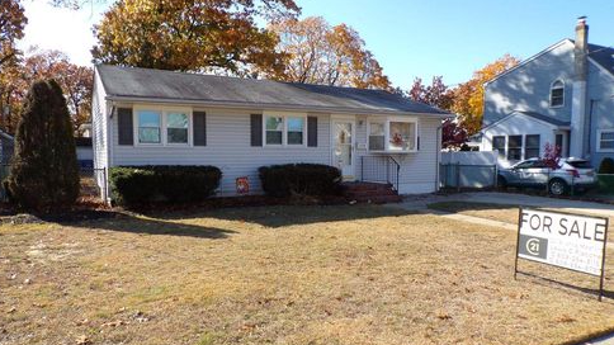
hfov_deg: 69.9
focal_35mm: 27
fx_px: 439
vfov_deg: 42.8
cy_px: 190
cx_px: 298
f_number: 5.8
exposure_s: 1/160
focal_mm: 4.3
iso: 80
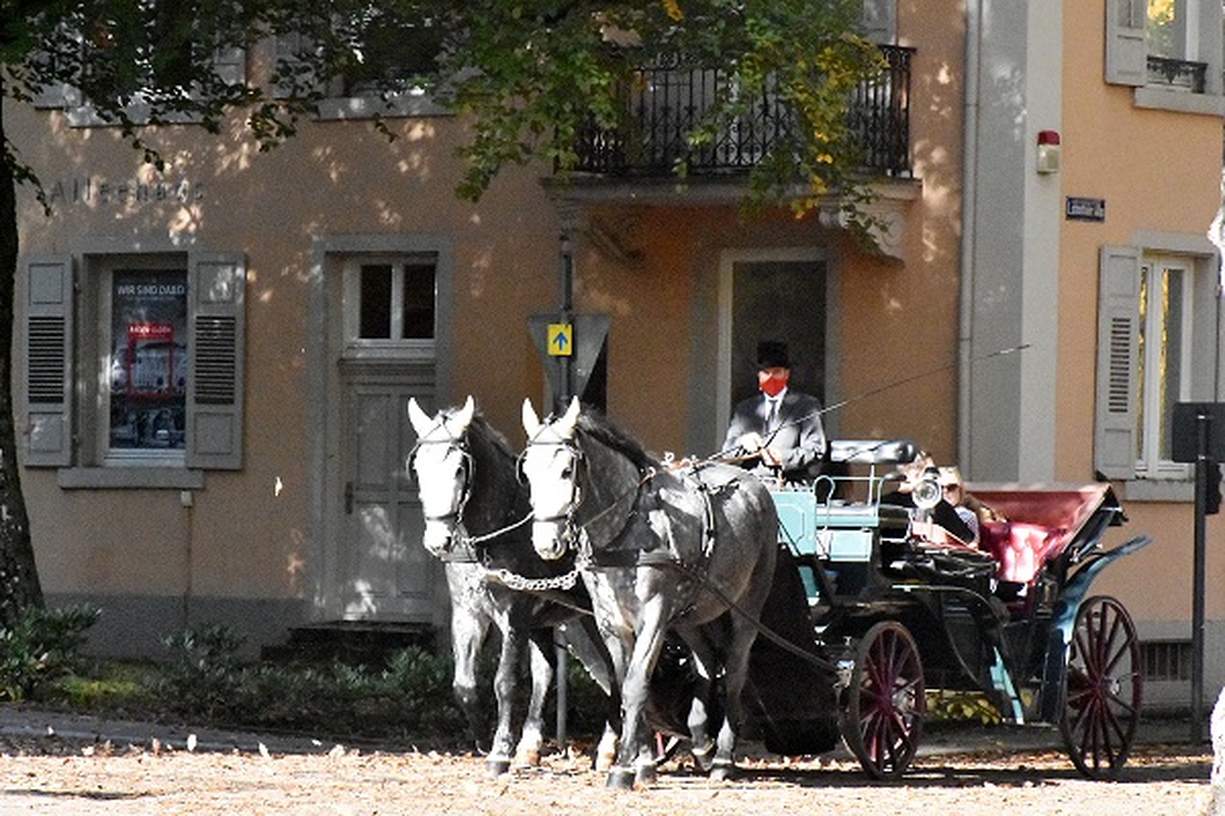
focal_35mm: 183
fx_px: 6227
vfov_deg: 7.5
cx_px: 612
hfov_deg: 11.2
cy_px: 408
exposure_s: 1/3200
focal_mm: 122
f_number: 11
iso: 12800
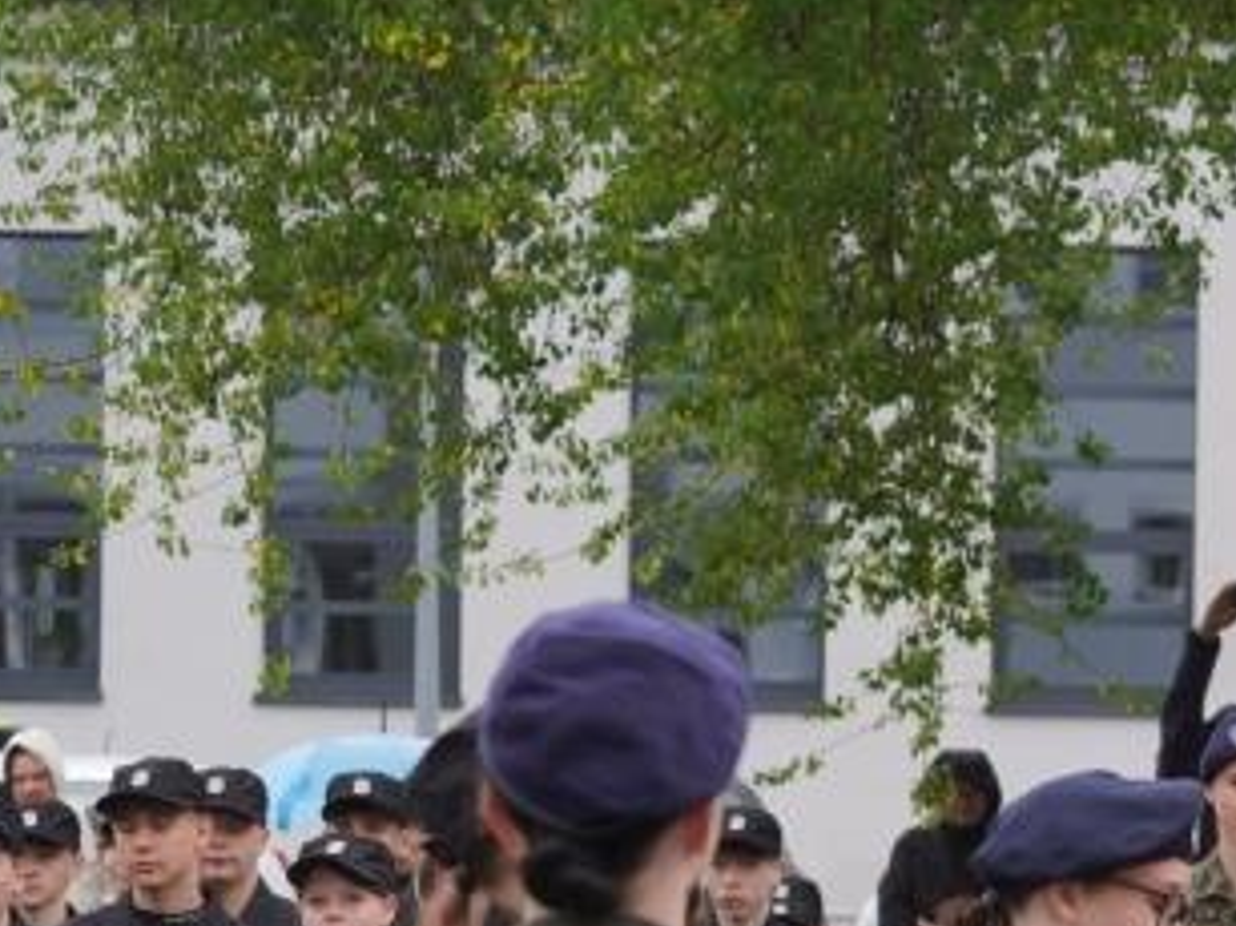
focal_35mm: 231
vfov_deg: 6.4
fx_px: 8245
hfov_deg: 8.4
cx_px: 1965
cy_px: 1270
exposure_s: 1/200
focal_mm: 72
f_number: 5.6
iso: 320
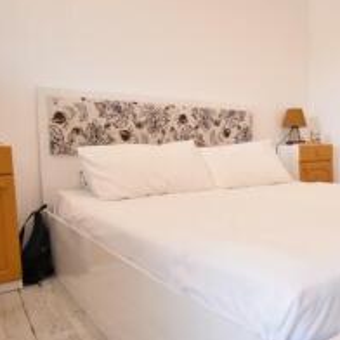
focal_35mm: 31
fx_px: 344
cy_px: 183
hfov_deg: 50.3
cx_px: 257
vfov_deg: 52.5
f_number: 4.5
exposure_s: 1/20
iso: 200
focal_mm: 10
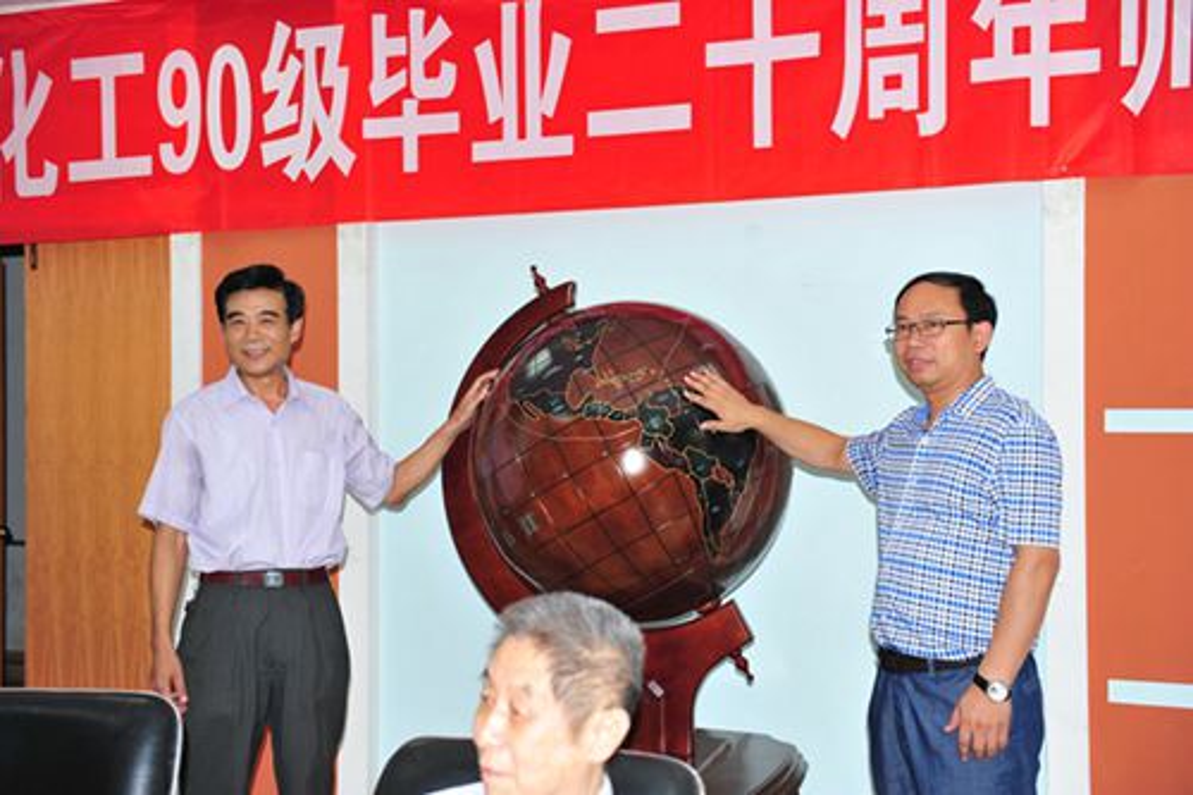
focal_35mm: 45
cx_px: 596
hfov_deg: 43.6
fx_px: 1491
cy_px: 398
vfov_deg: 29.8
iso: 200
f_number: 3.5
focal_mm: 45
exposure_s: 1/60
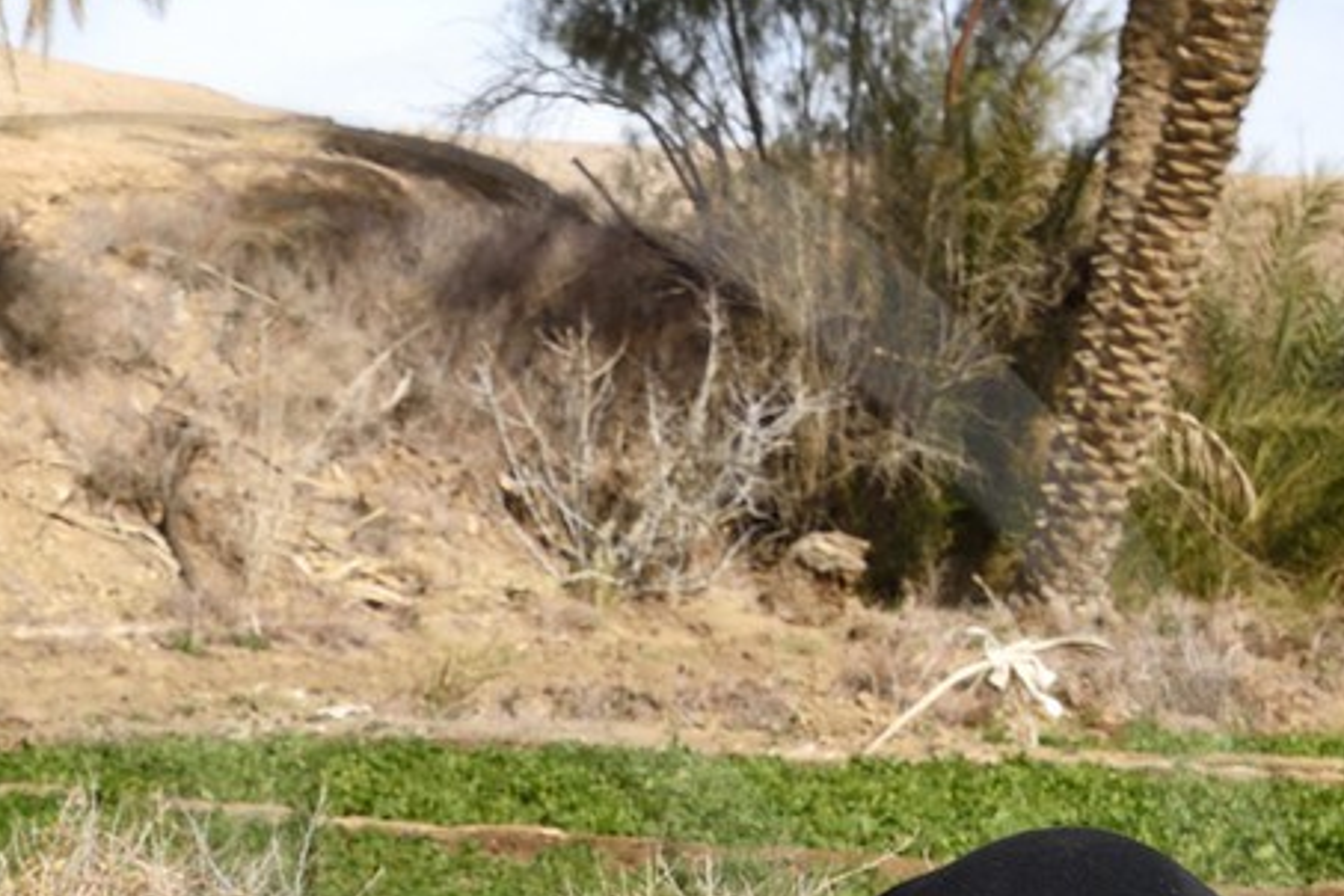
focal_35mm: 120
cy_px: 1209
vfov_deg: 11.1
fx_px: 4480
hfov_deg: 16.8
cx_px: 116
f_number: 10
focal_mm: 34
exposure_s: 1/160
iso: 200
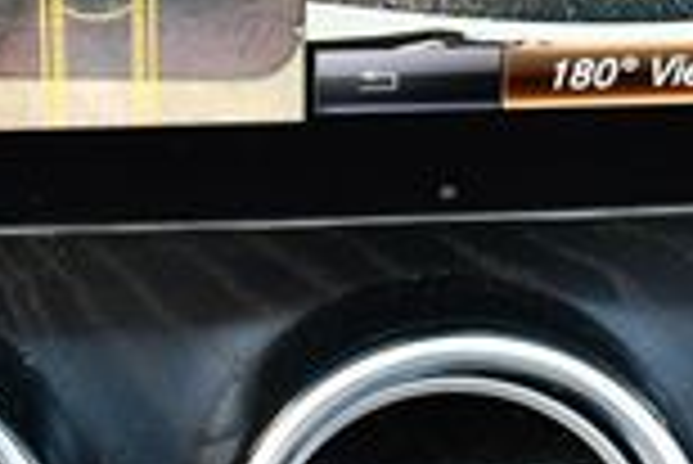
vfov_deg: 9.1
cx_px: 306
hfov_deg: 13.7
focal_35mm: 150
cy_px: 86
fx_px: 2890
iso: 800
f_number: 3.5
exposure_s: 1/160
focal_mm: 18
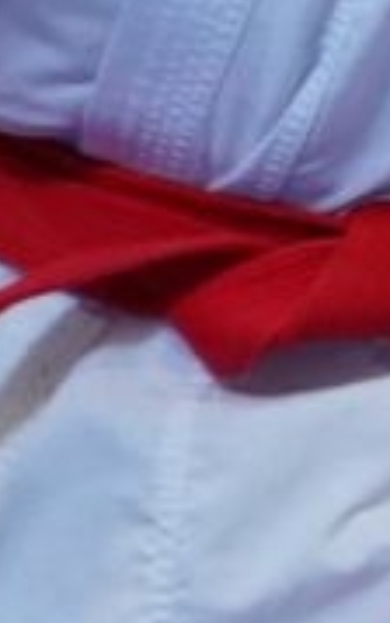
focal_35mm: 1786
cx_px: 1546
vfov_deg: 1.2
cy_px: -814
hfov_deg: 0.7
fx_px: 30348
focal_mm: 174
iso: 4000
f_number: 2.8
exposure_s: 1/1000
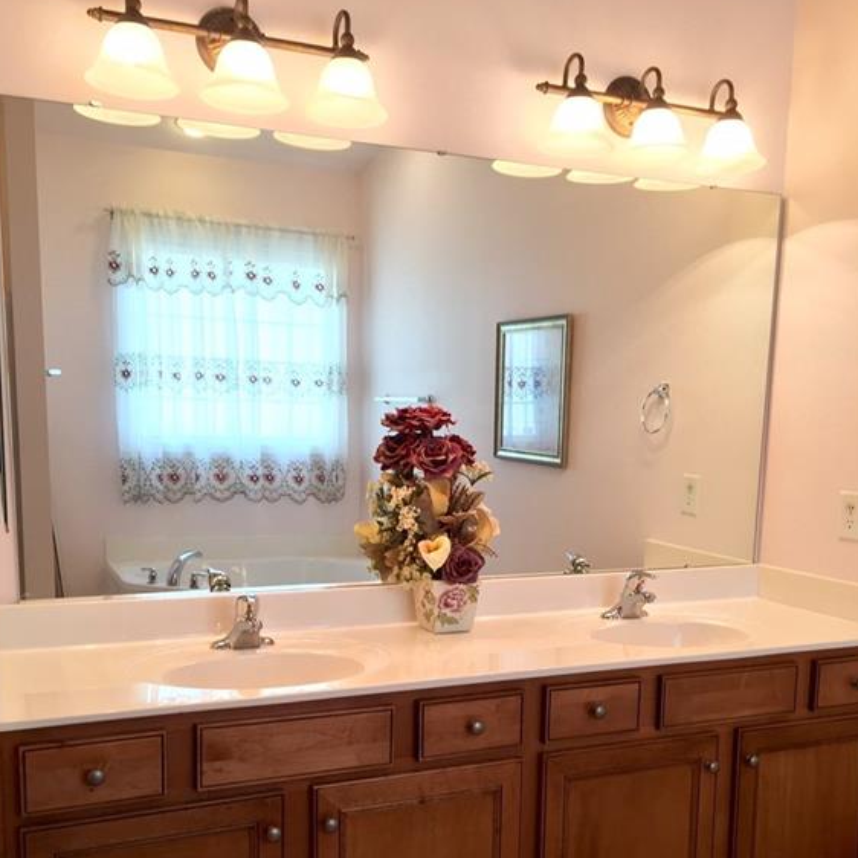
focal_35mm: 35
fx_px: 981
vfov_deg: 46.5
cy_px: 568
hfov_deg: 47.2
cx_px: 427
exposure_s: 1/30
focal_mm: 4.15
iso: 50
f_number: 2.2
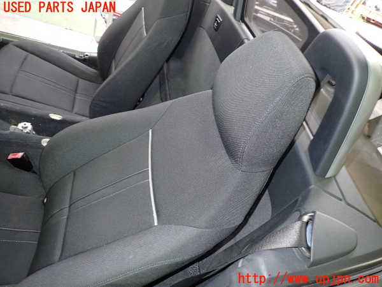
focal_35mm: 25
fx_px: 276
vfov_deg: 54.9
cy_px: 144
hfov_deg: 69.4
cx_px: 191
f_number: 2
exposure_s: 1/30
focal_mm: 4.5
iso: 250
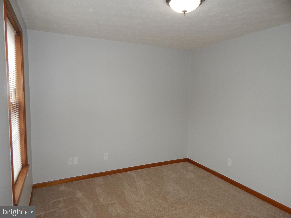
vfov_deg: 61.1
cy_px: 109
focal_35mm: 22
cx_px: 146
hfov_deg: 76.4
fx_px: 185
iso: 200
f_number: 3
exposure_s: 1/30
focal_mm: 4
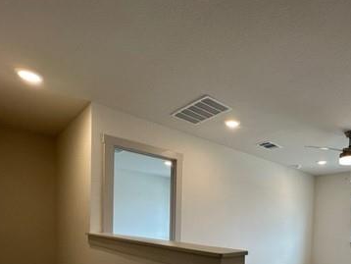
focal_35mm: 25
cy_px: 232
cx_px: 240
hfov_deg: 67.0
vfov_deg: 49.6
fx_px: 254
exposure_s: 1/120
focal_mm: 2.22
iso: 125
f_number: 2.2
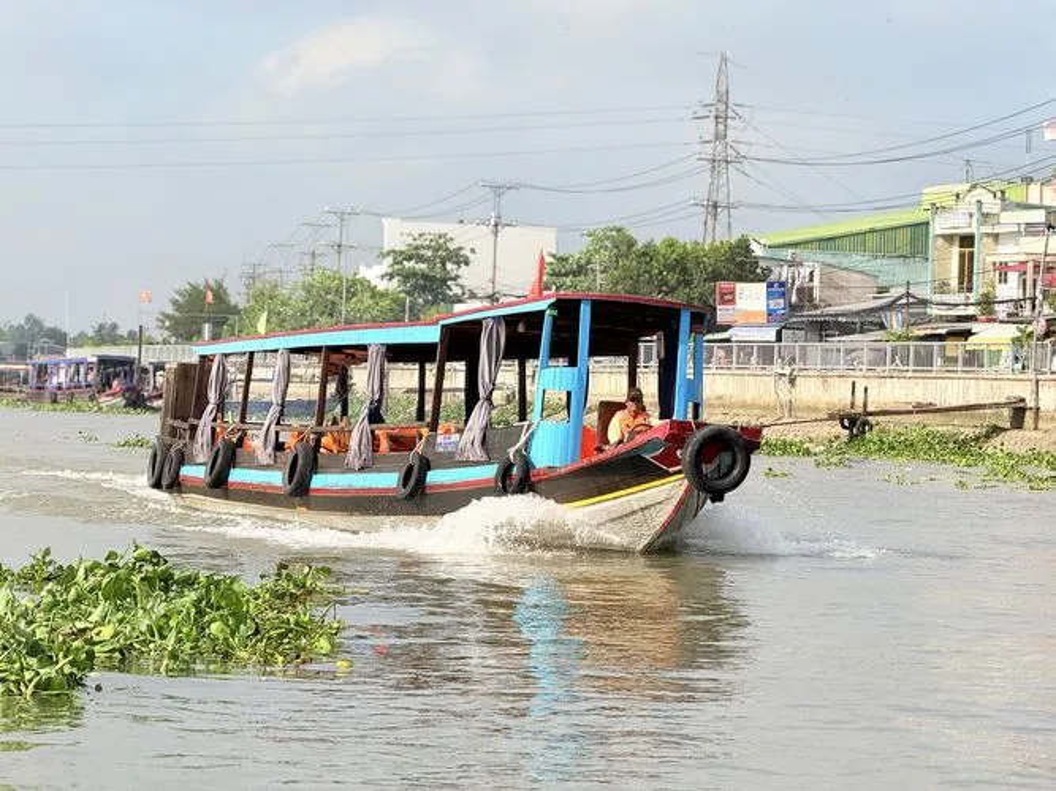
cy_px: 396
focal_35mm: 120
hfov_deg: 16.4
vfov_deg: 12.3
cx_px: 528
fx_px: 3660
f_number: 2.8
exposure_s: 1/1650
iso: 64
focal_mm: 15.66
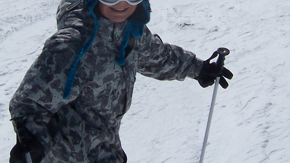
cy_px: -6
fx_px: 669
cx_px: 132
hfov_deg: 24.4
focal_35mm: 87
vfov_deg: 13.7
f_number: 5.6
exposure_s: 1/2000
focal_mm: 5.5
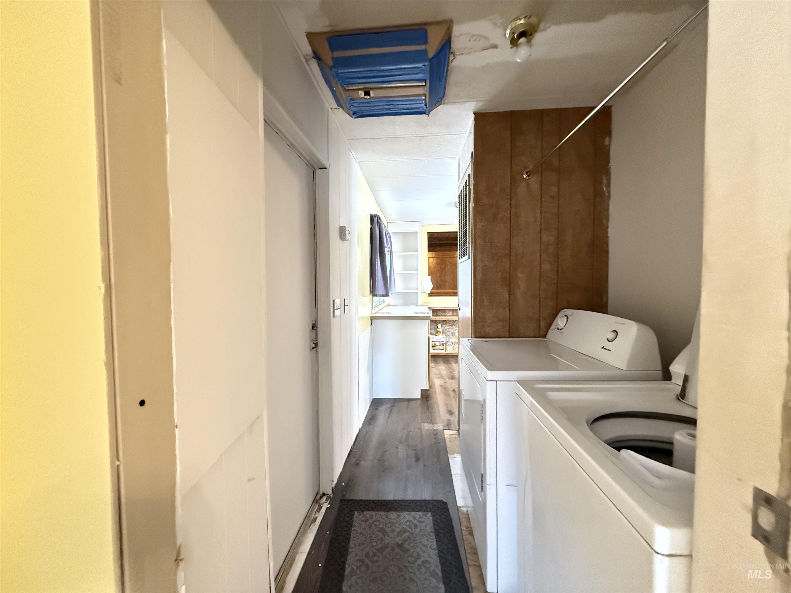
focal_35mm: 14
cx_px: 396
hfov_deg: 102.1
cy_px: 296
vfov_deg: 85.7
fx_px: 320
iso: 1250
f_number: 2.2
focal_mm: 2.22
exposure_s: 1/60
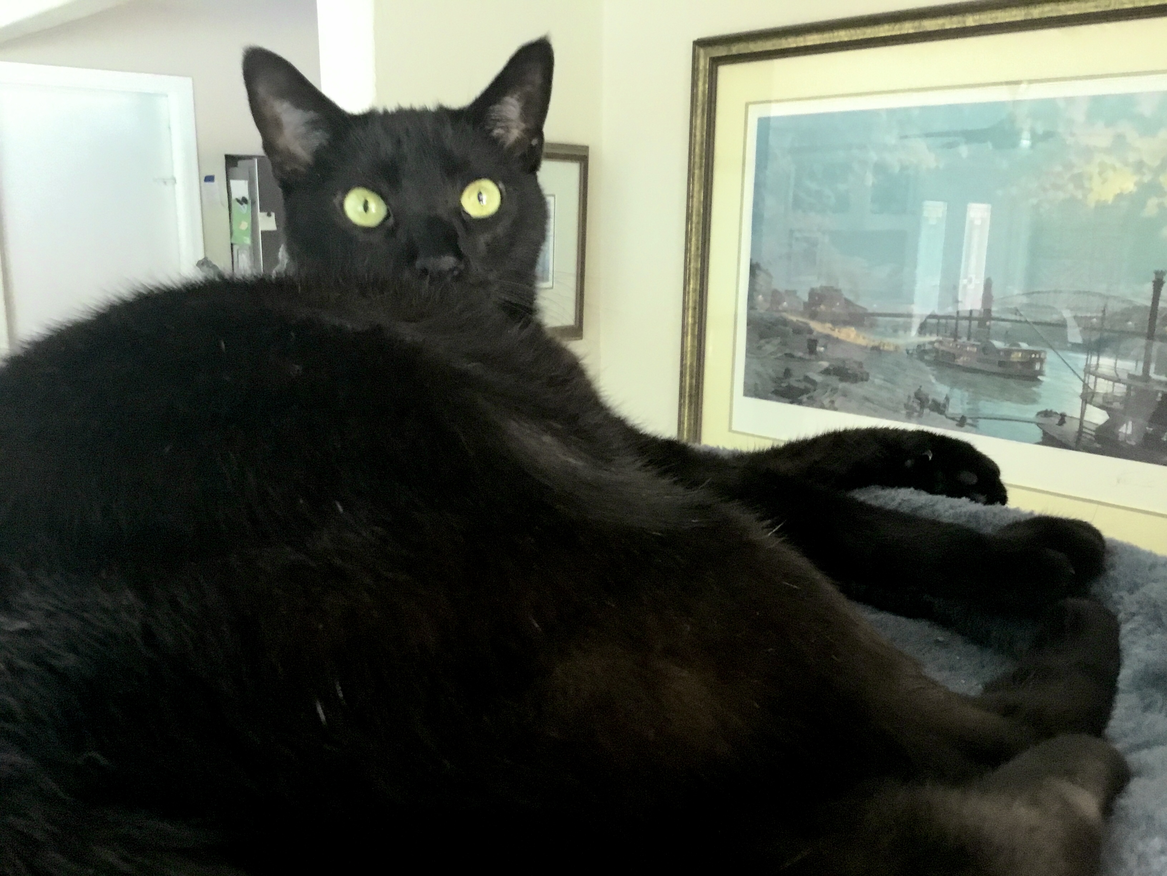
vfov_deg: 45.4
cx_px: 584
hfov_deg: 58.4
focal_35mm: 31
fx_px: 1045
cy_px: 438
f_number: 2.4
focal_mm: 3.3
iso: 160
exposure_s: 1/30
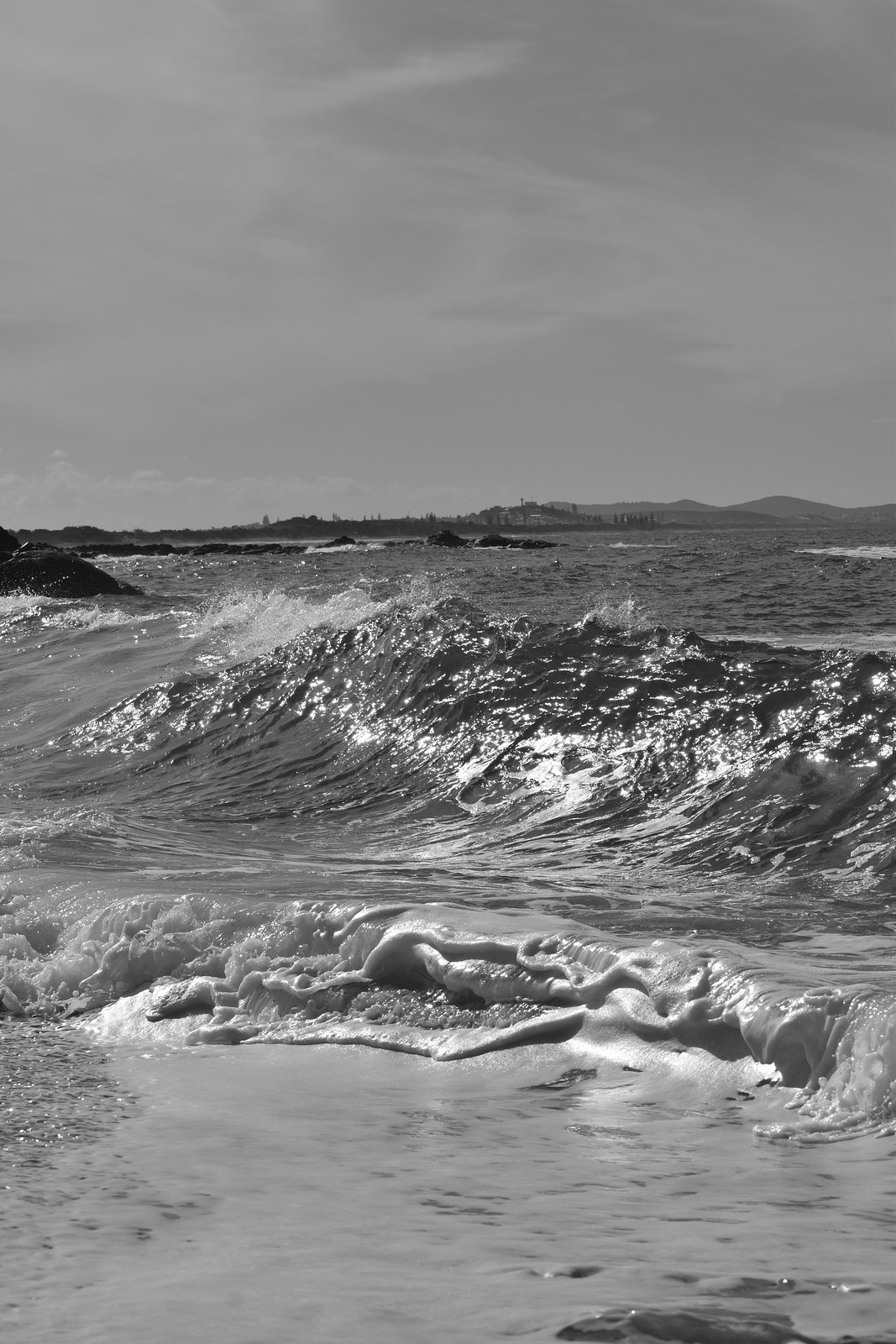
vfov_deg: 19.5
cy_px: 672
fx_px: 3919
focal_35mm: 105
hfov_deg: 13.0
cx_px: 448
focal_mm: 70
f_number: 10
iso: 100
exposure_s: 1/800
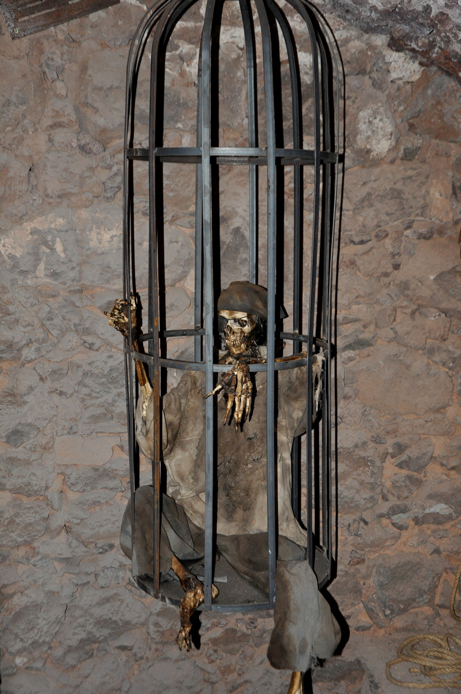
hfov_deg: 26.4
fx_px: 982
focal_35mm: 51
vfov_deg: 38.9
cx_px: 230
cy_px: 347
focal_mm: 34
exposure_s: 1/60
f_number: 4.2
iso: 800
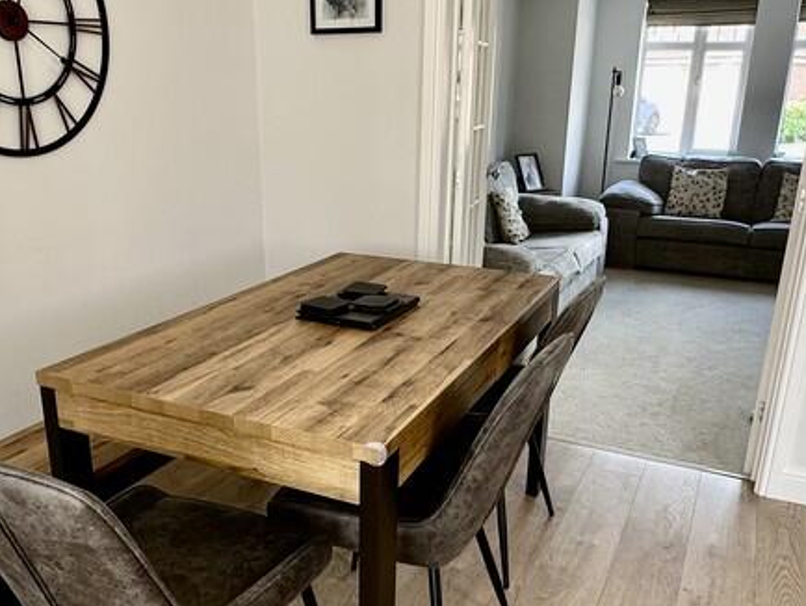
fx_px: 769
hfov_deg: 55.3
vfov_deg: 42.8
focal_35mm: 33
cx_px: 384
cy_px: 353
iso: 125
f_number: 2.2
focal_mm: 2.22
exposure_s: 1/99
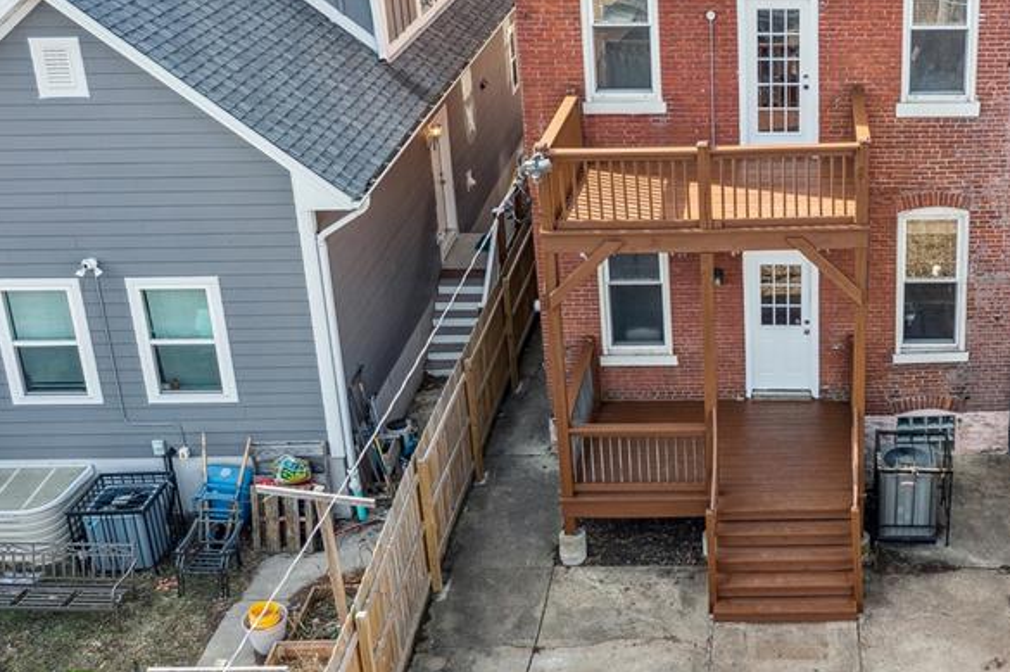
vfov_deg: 27.3
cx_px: 815
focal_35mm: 49
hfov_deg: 38.8
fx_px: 1374
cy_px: 213
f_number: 3.2
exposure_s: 1/40
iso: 100
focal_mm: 10.3
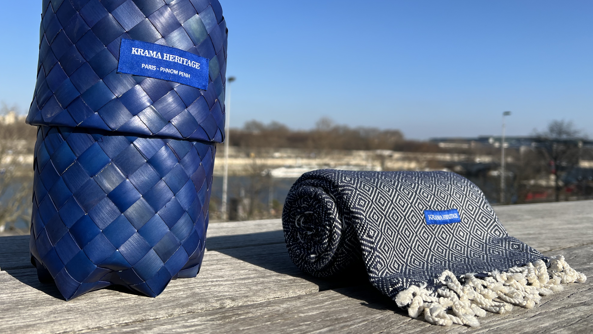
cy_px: 128
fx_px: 456
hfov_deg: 66.1
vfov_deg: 39.9
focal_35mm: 29
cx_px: 303
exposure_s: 1/4444
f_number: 1.5
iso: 50
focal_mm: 5.7
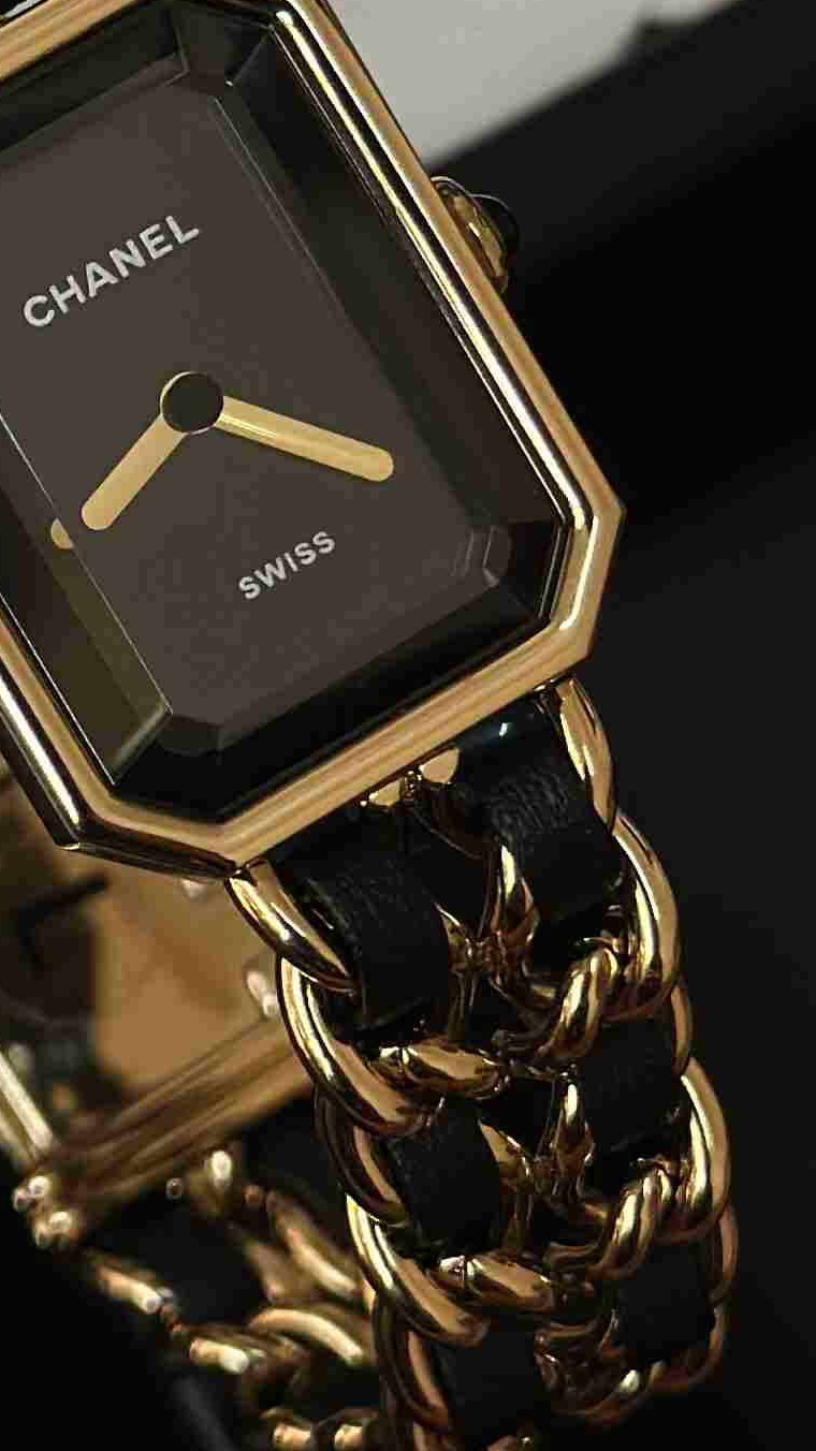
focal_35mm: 156
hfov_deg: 7.8
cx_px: 267
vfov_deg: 13.8
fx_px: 6004
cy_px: 456
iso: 80
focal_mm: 6.86
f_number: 1.78
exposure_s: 1/181
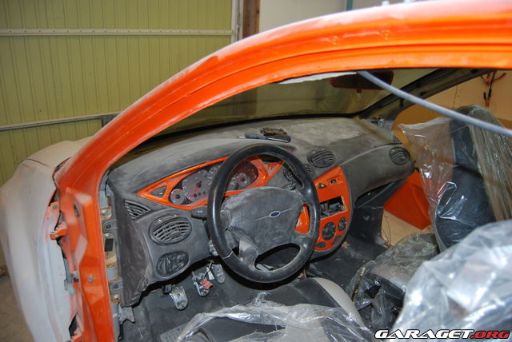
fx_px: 384
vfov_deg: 48.0
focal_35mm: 27
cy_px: 171
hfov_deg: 67.3
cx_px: 256
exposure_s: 1/60
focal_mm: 18
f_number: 3.5
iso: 200
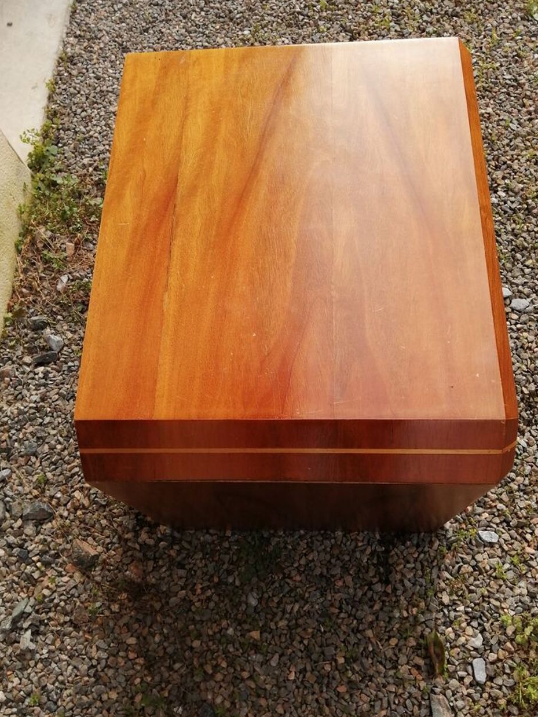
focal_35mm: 28
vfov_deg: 63.4
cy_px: 374
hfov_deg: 49.8
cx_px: 277
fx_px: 580
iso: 50
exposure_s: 1/715
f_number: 1.8
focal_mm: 3.46
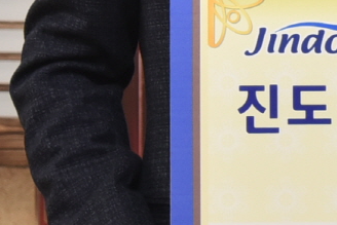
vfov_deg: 4.1
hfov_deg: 6.0
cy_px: -127
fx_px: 3137
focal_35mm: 335
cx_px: 597
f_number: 5
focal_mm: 50
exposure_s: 1/125
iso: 800
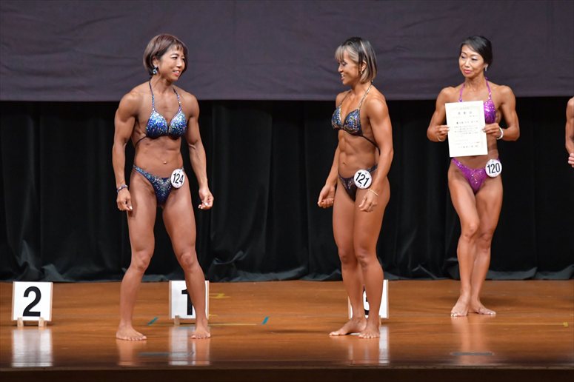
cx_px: 287
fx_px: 4303
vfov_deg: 5.1
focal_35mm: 270
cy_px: 191
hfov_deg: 7.6
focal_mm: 180
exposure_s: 1/400
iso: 6400
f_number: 5.6
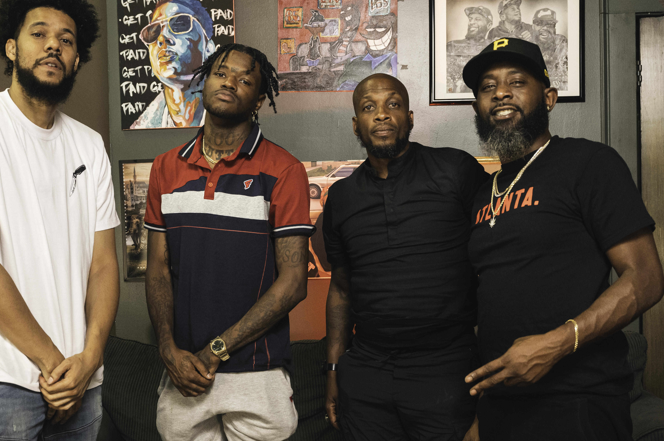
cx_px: 269
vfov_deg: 25.9
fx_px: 958
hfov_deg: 38.1
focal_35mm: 52
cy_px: 245
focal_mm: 40
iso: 6400
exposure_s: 1/160
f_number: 5
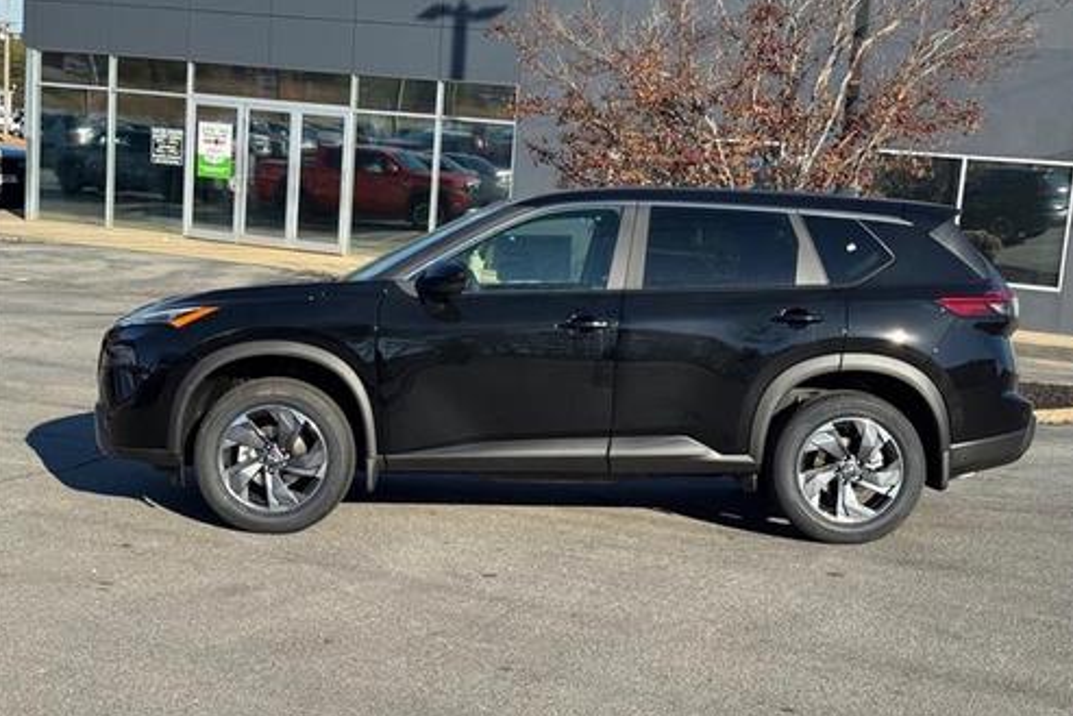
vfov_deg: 26.5
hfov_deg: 38.9
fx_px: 1520
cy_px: 370
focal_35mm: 51
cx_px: 540
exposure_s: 1/2331
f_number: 1.78
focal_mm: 6.76
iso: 64
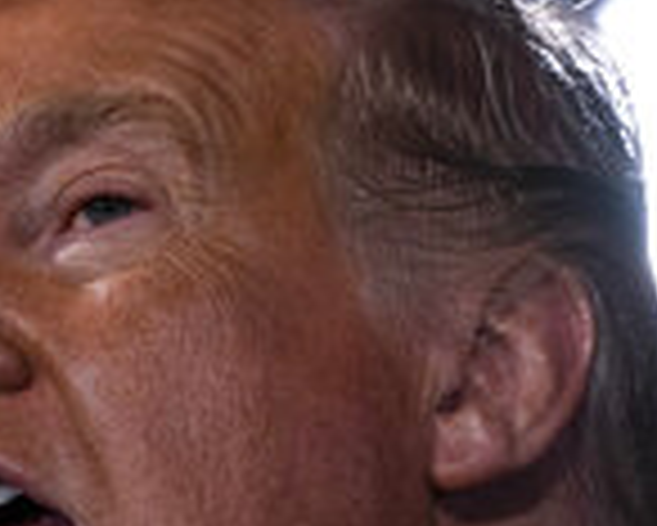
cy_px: 474
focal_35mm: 1286
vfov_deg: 1.2
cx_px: 94
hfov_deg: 1.5
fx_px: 25023
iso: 2500
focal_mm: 391
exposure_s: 1/1250
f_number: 5.6
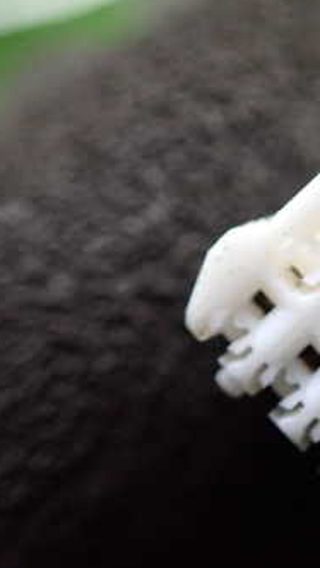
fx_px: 889
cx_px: 450
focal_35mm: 59
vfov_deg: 35.3
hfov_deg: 18.5
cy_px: 226
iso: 800
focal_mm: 5.4
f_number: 2.3
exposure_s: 1/60
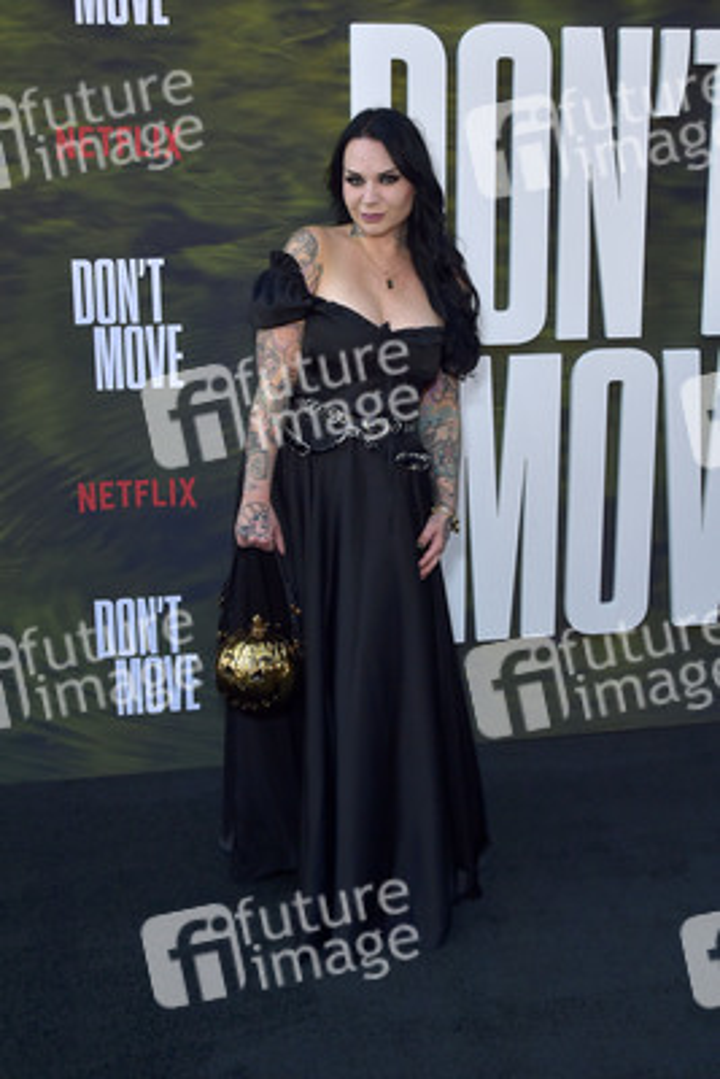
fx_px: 929
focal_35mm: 31
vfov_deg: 60.3
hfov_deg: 42.4
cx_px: 360
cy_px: 540
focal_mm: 31
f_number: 6.3
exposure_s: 1/250
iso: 640
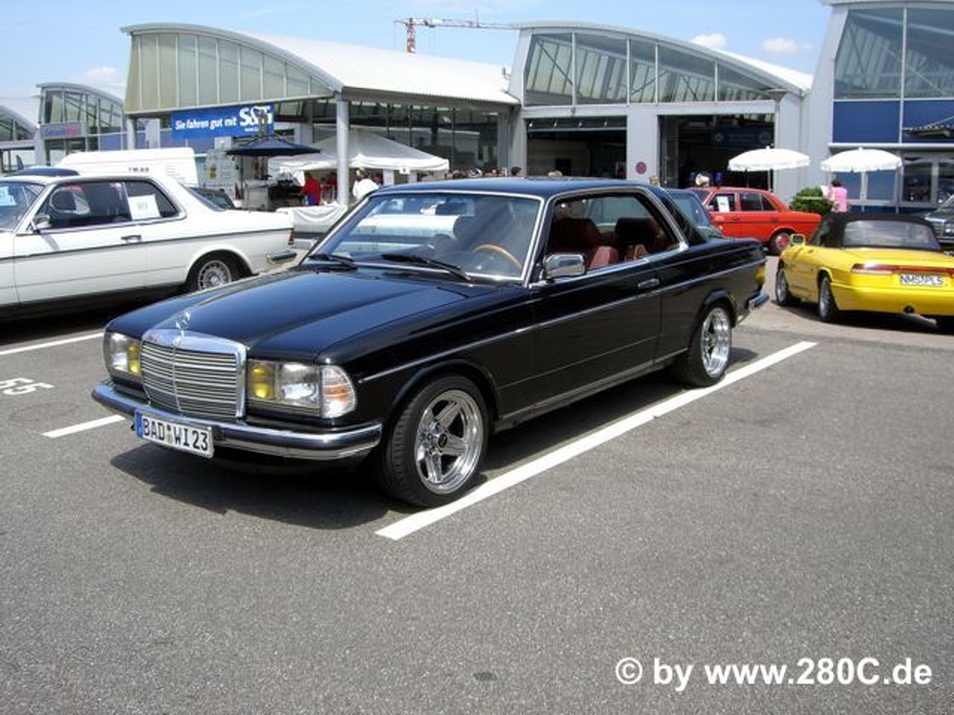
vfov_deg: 37.7
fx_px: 1047
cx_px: 477
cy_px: 358
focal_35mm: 38
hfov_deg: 49.0
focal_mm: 6.2
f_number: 4.3
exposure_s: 1/400
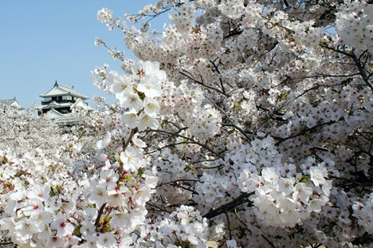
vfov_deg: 32.4
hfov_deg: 46.5
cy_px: 95
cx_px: 116
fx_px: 424
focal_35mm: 41
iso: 200
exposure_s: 1/320
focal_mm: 16
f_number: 11
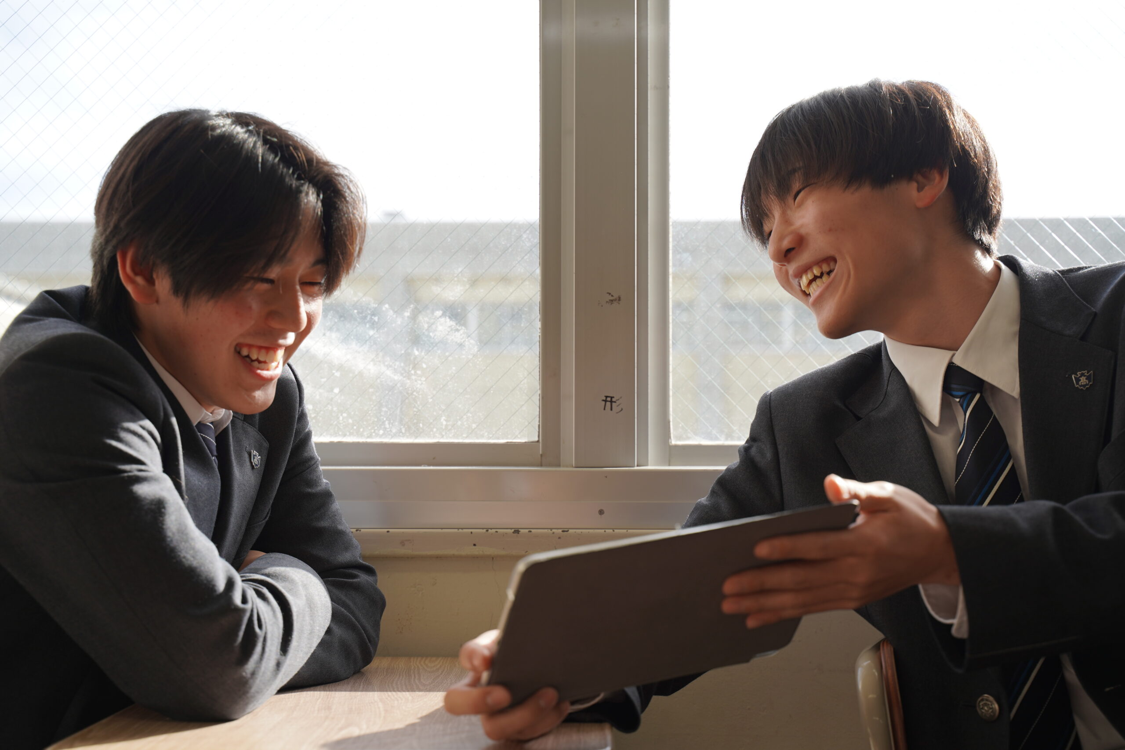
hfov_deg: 38.9
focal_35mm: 51
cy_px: 375
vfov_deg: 26.5
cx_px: 562
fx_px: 1594
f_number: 4
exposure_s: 1/250
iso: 100
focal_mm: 51
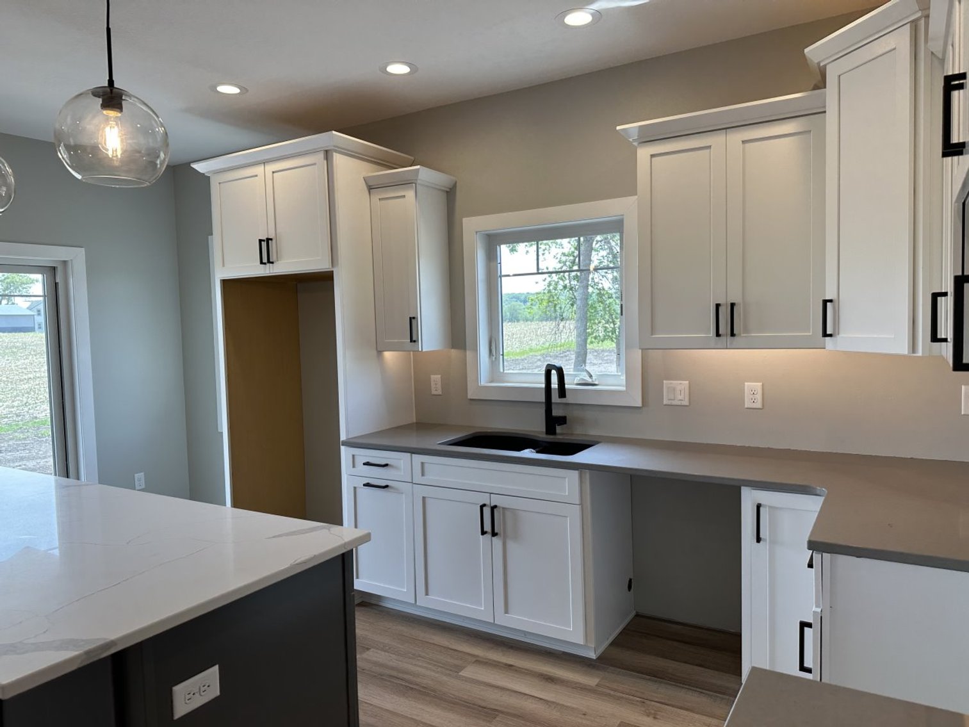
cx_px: 484
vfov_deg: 56.8
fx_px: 672
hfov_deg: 71.6
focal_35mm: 24
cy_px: 364
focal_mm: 6.86
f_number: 1.78
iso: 80
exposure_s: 1/236
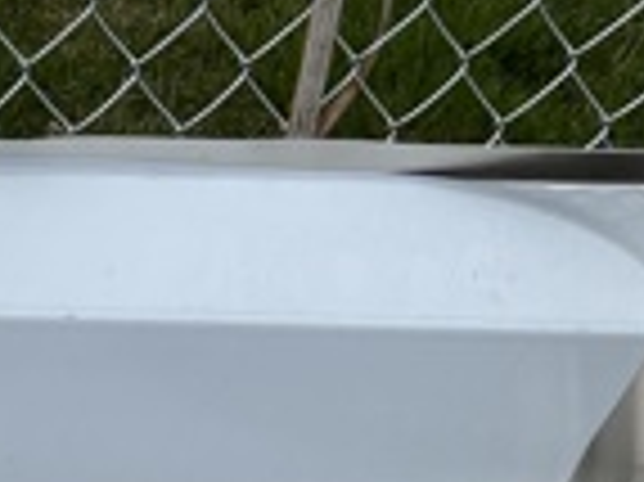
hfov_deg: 16.1
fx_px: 2063
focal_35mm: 111
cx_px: -342
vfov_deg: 12.0
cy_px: 932
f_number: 1.5
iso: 50
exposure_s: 1/6993
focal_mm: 5.7
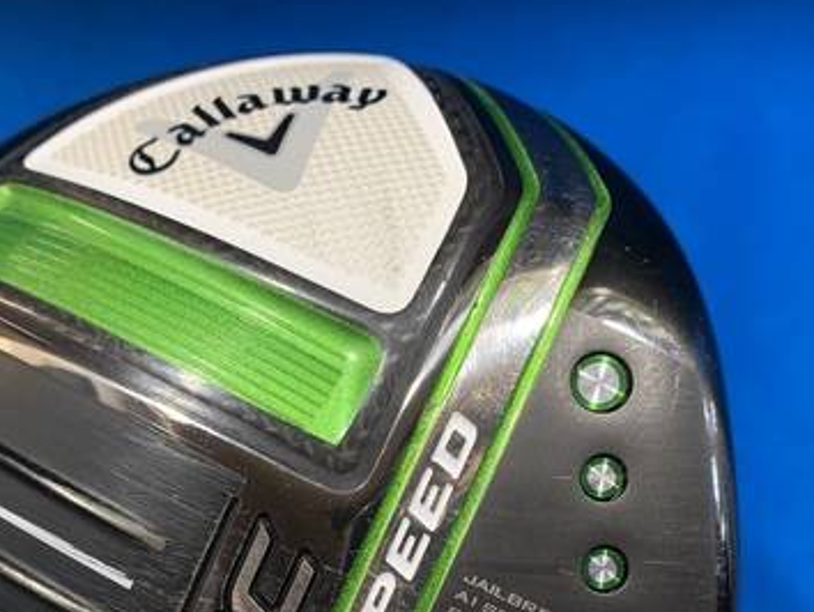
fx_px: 1106
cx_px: 331
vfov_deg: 29.9
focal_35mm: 47
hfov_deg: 40.3
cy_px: 520
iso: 125
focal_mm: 4.25
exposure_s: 1/60
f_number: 1.8
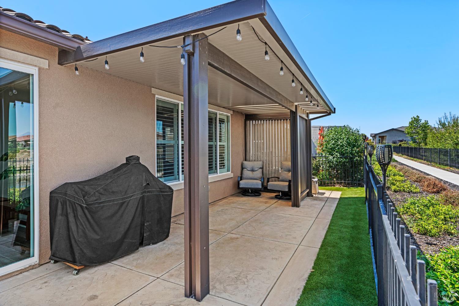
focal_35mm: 19
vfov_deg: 64.5
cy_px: 153
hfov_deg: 86.9
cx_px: 230
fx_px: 242
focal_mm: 19
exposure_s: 1/60
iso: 100
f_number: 8
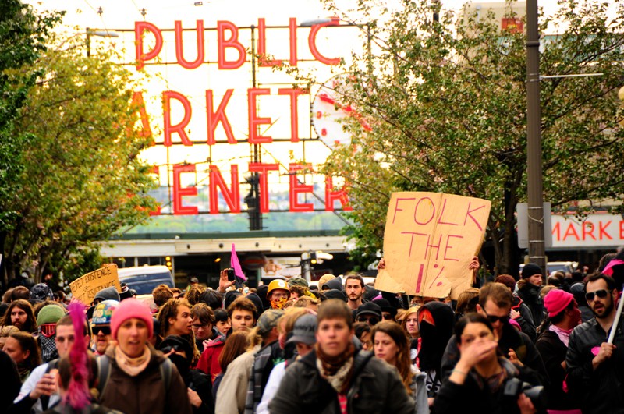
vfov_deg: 5.4
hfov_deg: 8.1
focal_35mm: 255
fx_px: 4414
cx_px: 312
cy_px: 207
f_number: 5.6
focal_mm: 170
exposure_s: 1/100
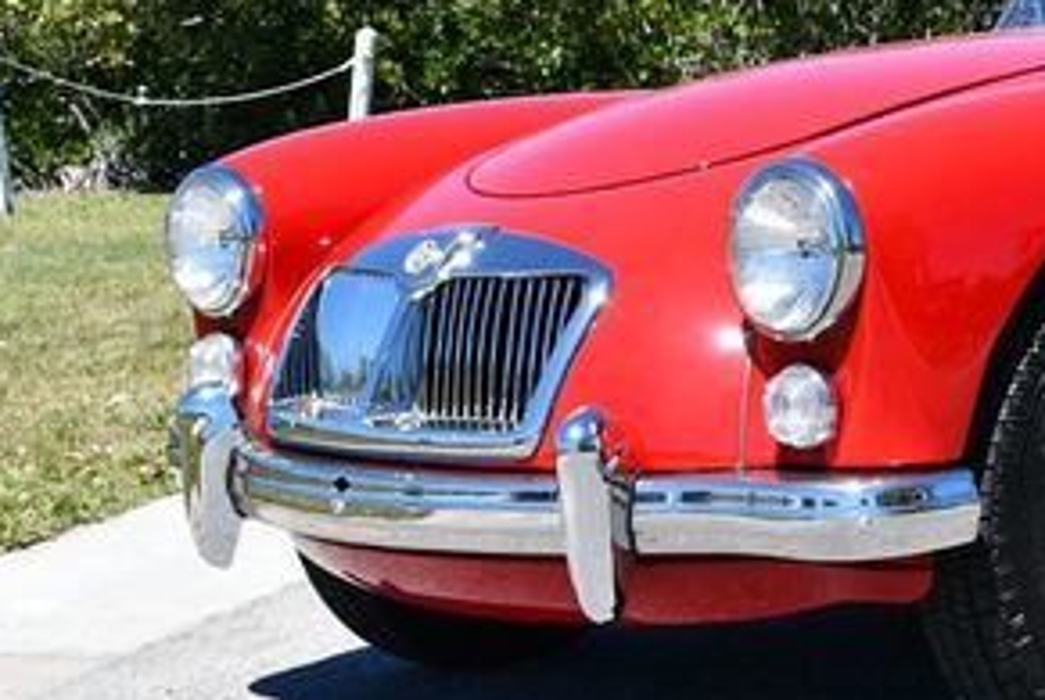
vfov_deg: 12.4
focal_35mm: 110
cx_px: 1113
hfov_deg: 18.0
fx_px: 3198
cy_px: 104
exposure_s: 1/250
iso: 110
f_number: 8
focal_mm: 25
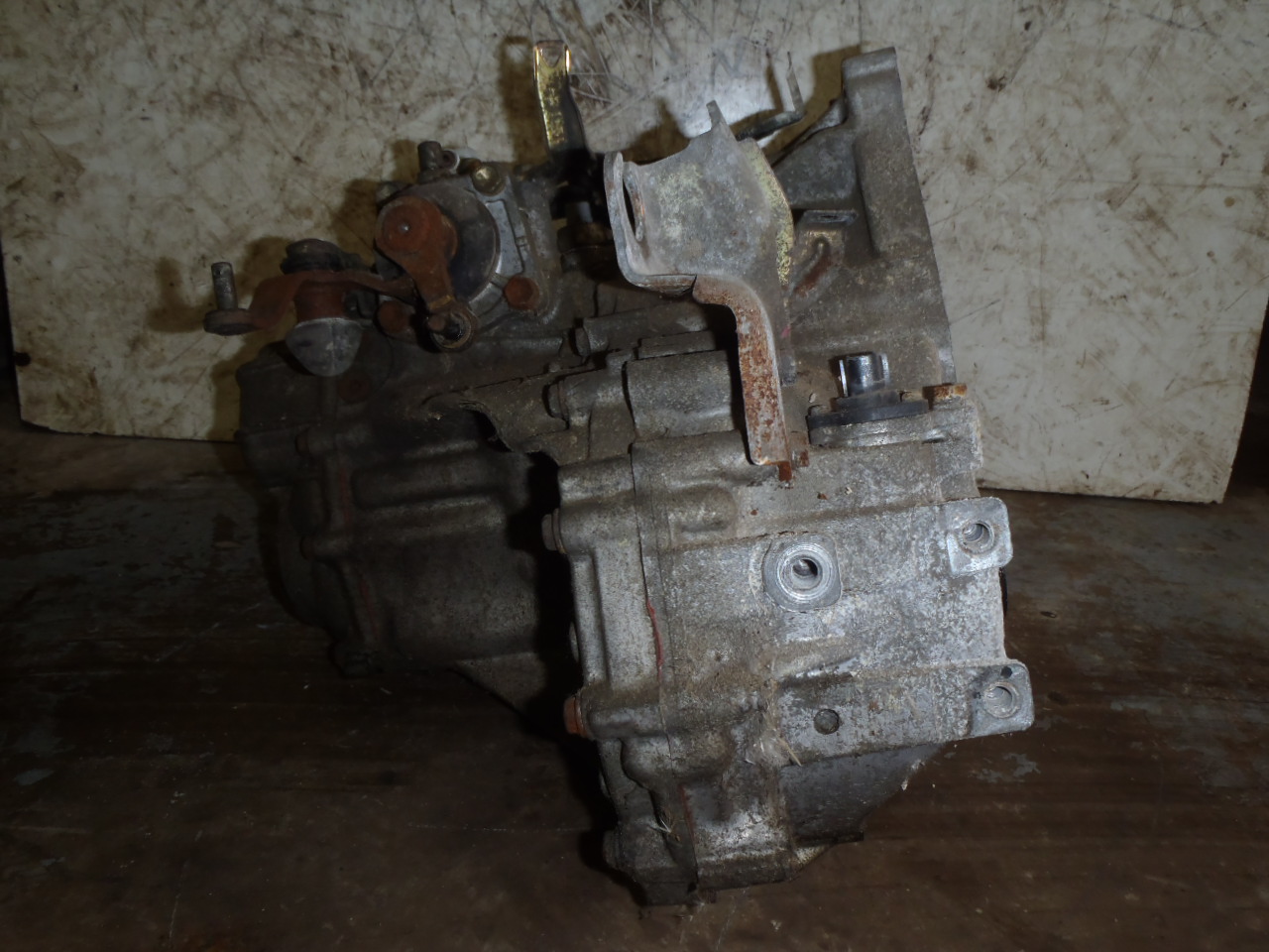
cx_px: 634
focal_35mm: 28
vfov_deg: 49.7
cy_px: 476
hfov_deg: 63.4
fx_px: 1026
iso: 100
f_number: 3.9
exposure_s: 1/30
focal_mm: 5
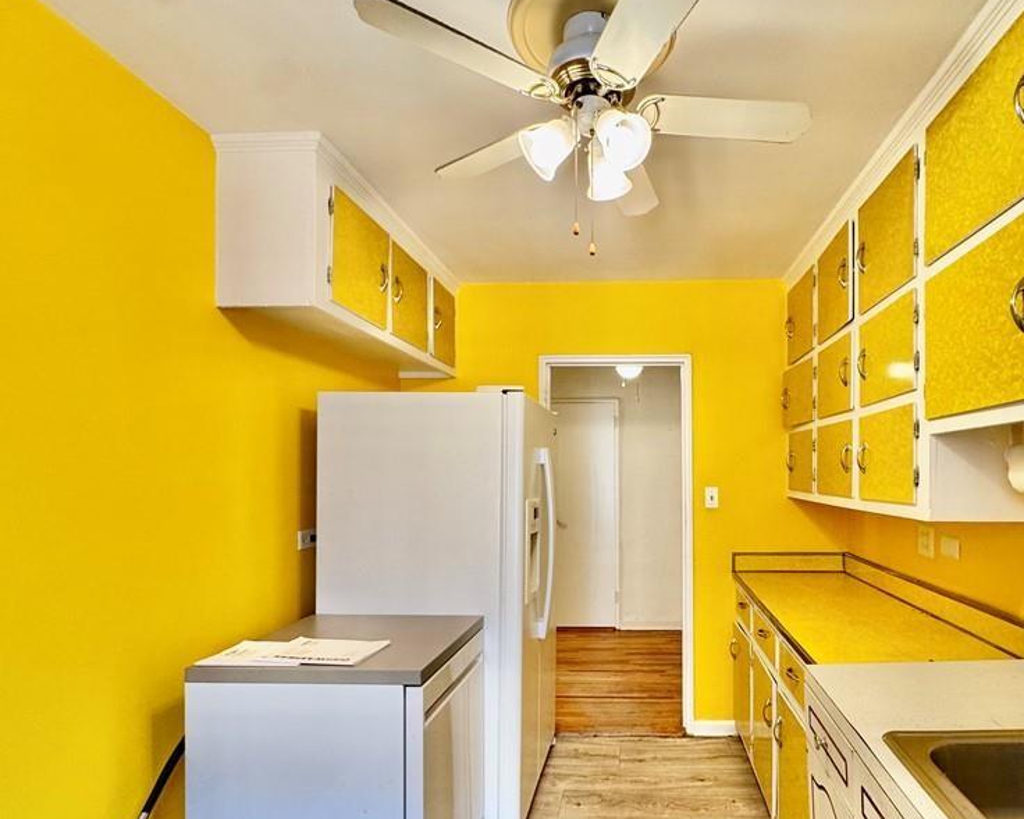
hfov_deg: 82.1
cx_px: 623
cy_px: 476
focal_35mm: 19
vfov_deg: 70.4
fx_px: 576
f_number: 2.2
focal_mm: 2.22
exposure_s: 1/60
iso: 160
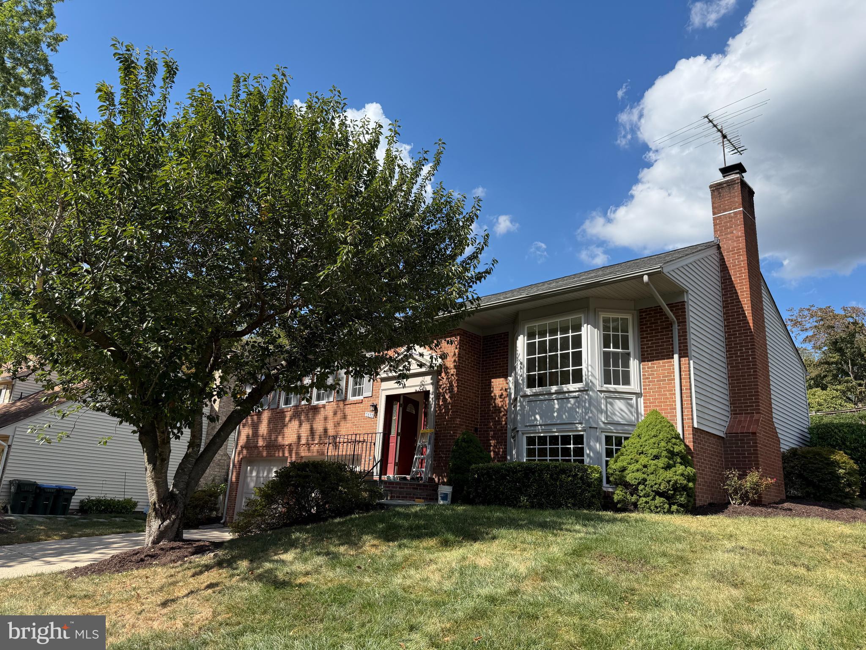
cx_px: 433
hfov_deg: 71.6
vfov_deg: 56.8
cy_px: 325
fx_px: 600
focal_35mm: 24
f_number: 1.78
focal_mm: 6.76
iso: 100
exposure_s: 1/3425
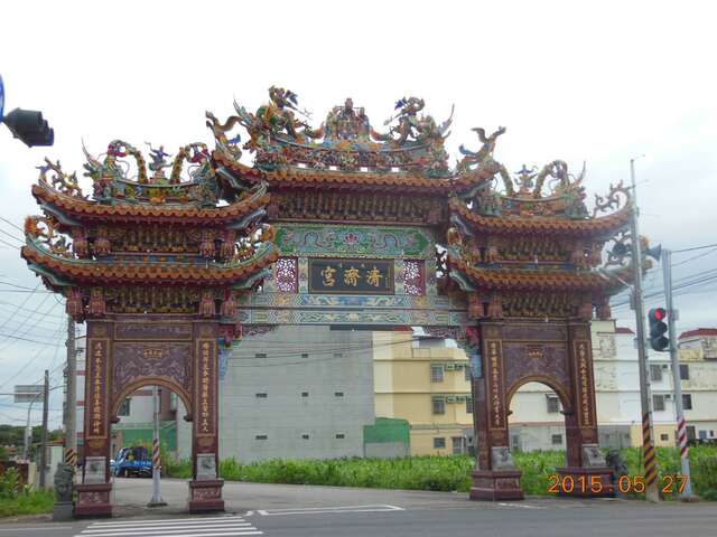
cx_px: 358
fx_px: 932
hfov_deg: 42.1
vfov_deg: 32.2
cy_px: 268
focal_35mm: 45
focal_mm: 8
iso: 125
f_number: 8.8
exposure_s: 1/500
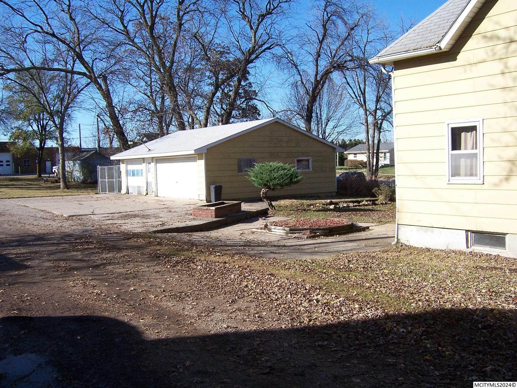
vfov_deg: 42.9
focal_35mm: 33
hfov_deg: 55.4
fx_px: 493
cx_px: 258
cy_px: 194
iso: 80
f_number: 3.4
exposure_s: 1/750
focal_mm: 5.5
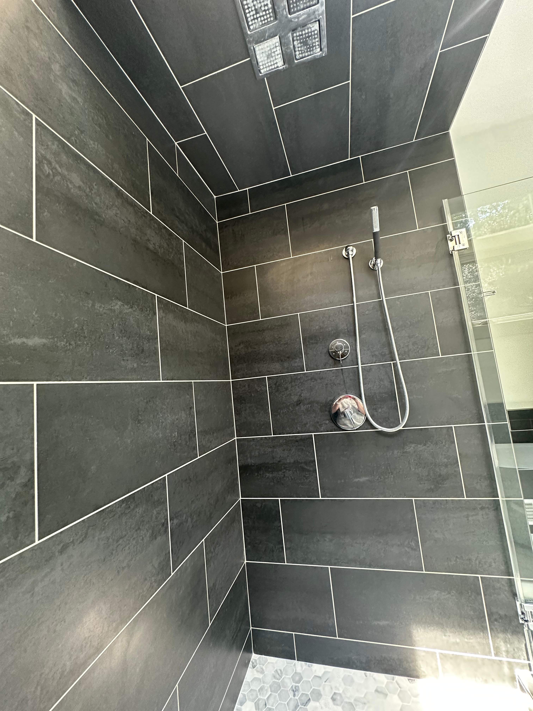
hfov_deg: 85.7
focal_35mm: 14
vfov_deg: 102.1
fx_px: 287
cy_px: 356
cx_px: 266
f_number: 2.2
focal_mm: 2.22
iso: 320
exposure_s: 1/60
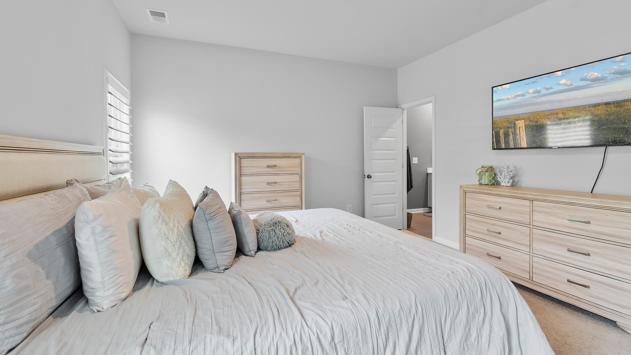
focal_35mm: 16
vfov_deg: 67.1
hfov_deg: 99.4
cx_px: 314
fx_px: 268
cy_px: 170
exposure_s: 1/4
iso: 100
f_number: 4.5
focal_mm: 10
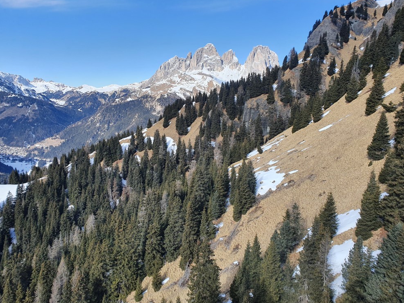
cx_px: 196
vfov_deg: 51.4
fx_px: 315
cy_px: 147
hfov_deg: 65.3
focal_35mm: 27
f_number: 2.4
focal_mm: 4.32
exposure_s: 1/782
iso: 50
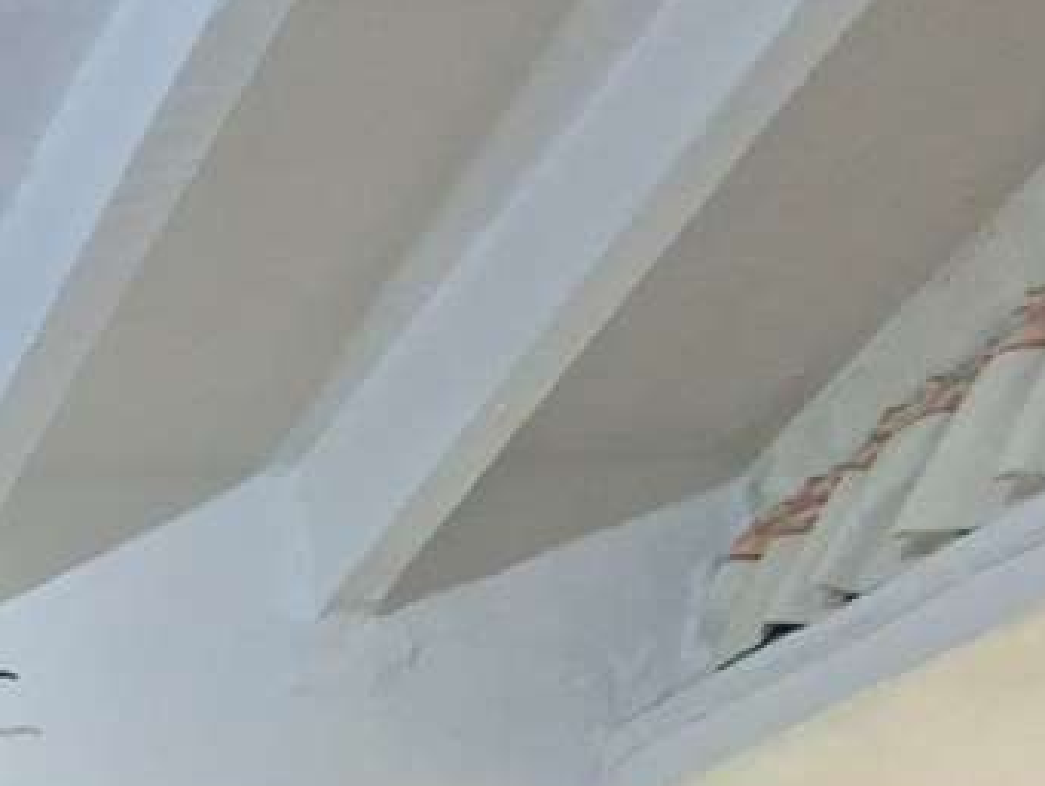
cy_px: 1659
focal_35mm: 57
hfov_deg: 17.3
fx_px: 1722
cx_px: -1231
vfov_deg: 17.0
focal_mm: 1.74
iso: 320
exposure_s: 1/25
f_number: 2.2
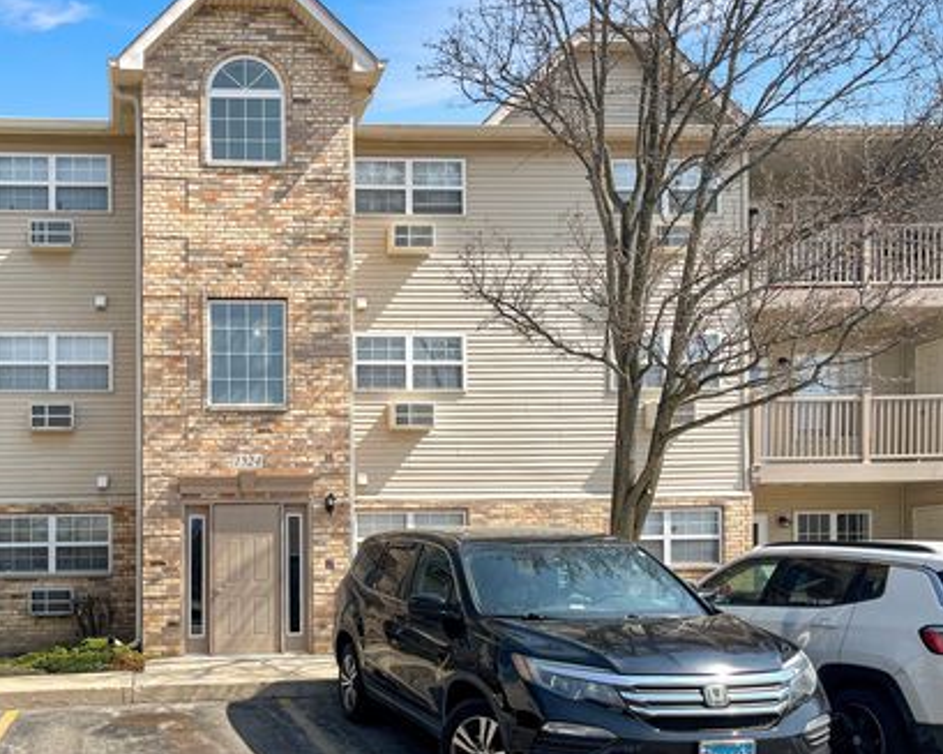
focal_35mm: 31
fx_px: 865
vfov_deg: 47.1
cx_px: 387
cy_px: 384
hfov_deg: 56.8
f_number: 1.6
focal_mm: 5.1
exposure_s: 1/2358
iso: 50
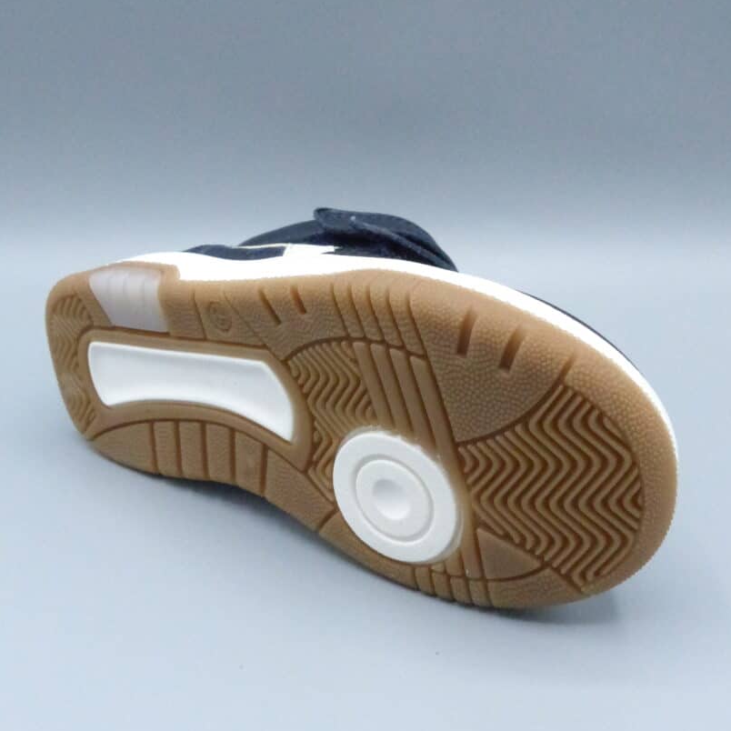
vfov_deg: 43.9
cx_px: 367
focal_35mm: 38
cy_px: 355
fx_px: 908
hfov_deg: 43.9
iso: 1600
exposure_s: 1/1600
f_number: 4.5
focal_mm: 5.7
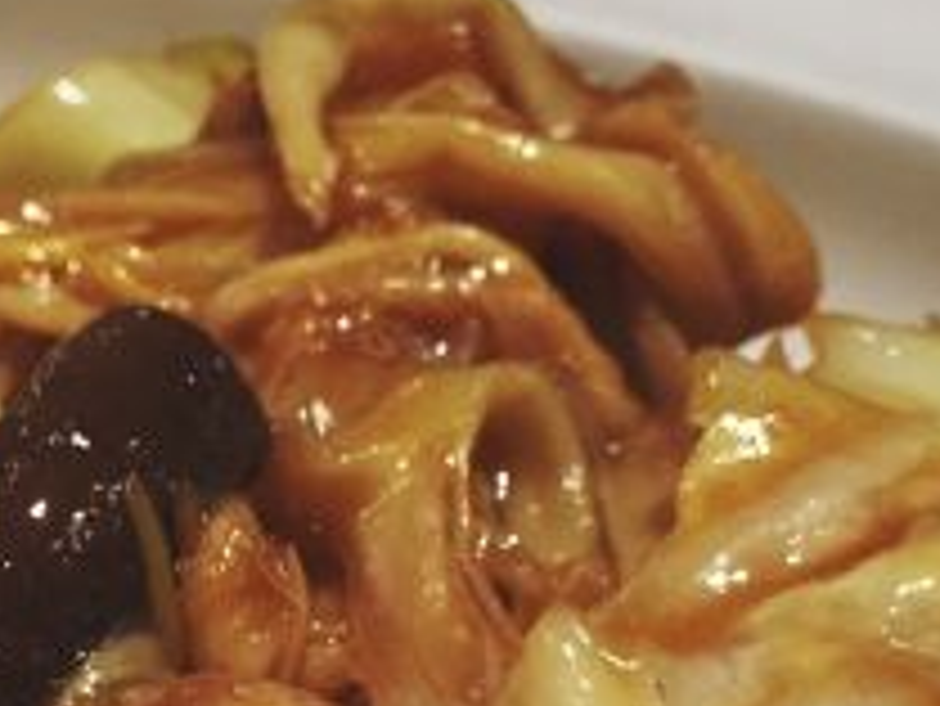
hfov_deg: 20.2
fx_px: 2636
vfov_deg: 14.6
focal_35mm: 97
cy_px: 924
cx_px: 369
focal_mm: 4.15
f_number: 2.2
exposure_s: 1/30
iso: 50
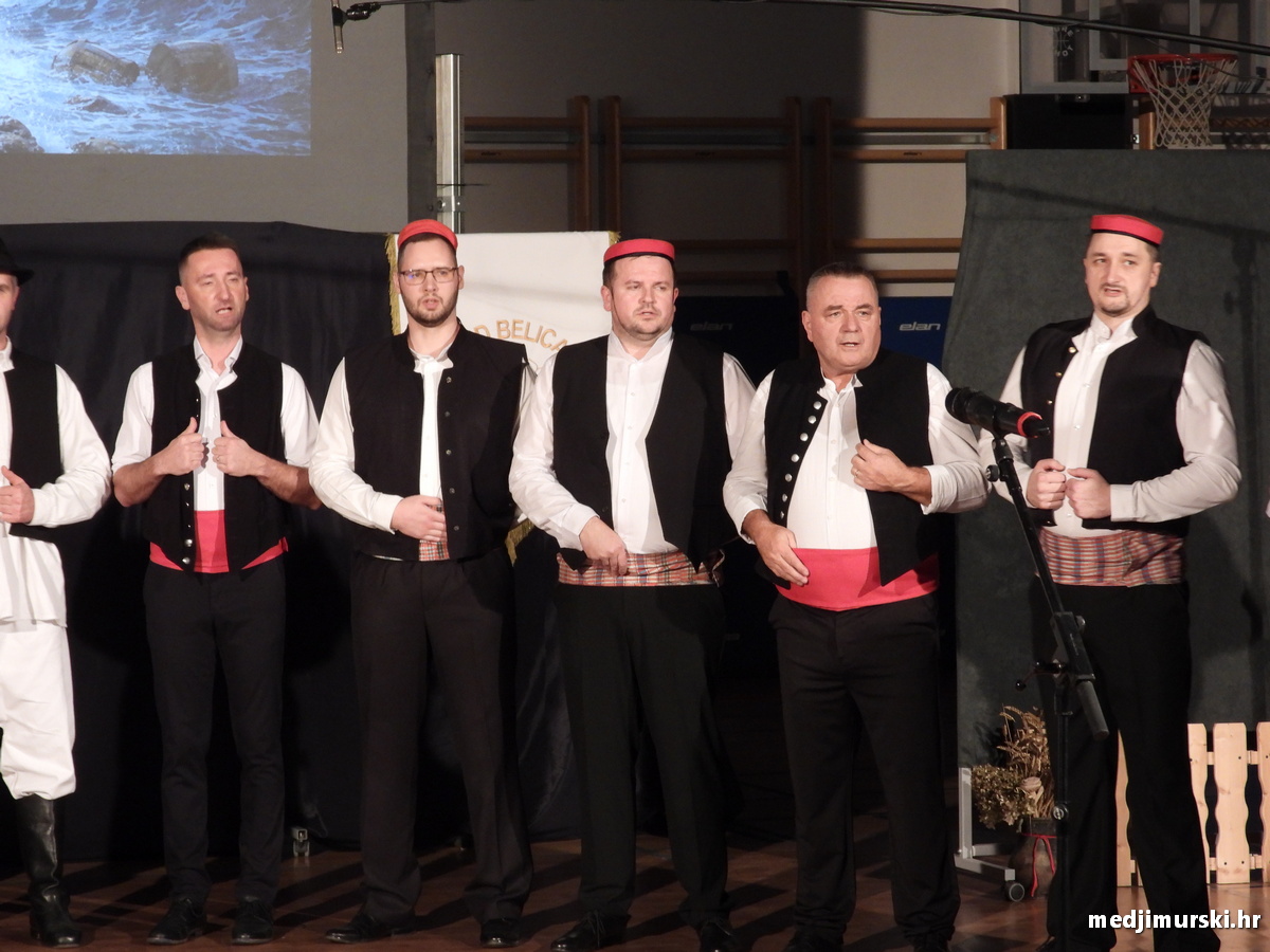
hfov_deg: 15.8
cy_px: 476
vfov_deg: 11.9
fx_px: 4586
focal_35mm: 125
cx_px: 635
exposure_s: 1/15
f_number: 4
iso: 560
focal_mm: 22.5
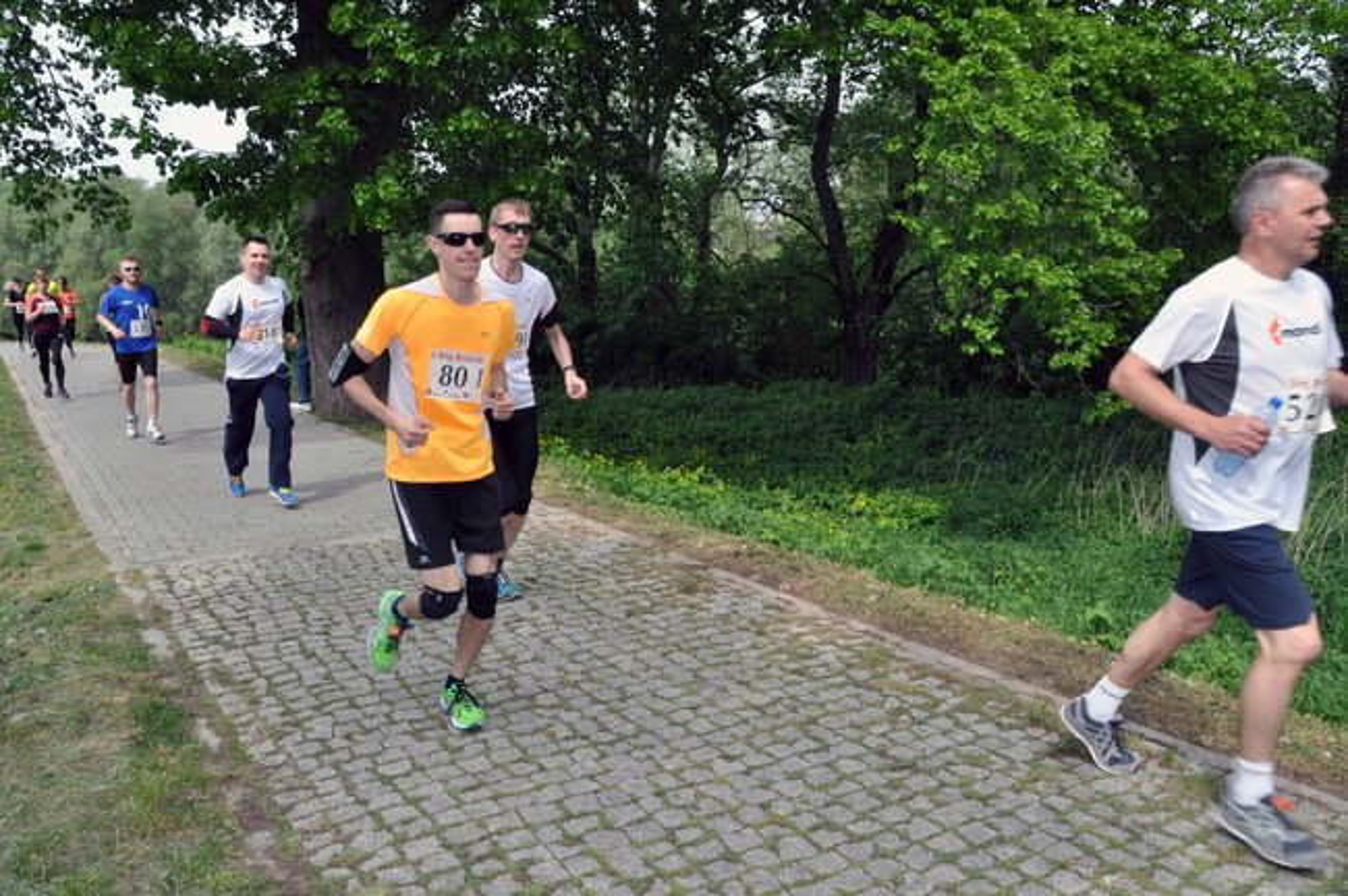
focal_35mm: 27
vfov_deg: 47.8
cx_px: 674
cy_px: 448
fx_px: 1010
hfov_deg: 67.4
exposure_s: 1/200
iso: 800
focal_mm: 18
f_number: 22
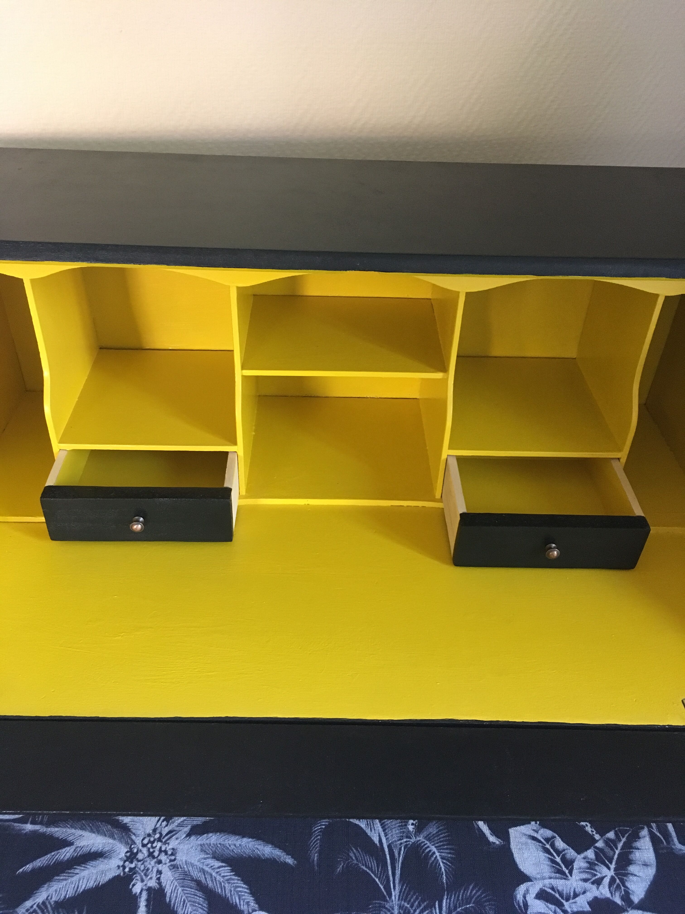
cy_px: 457
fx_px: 765
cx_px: 342
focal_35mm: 29
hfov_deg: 48.2
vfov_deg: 61.7
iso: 200
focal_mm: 4.15
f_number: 2.2
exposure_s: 1/25
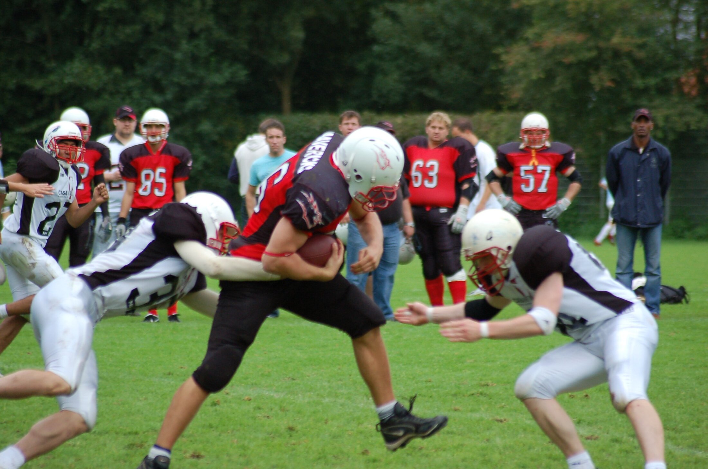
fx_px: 6478
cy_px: 234
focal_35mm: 330
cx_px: 354
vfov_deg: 4.1
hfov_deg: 6.3
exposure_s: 1/500
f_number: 5.3
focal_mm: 220
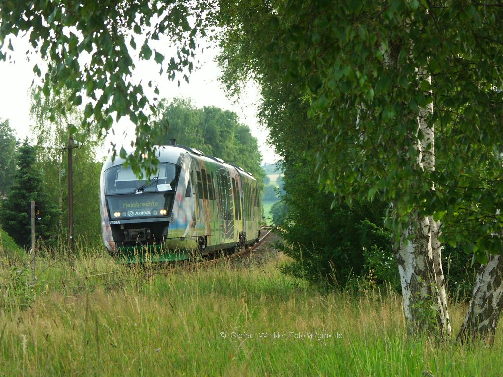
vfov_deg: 11.7
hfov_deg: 15.5
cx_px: 252
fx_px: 1845
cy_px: 188
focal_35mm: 127
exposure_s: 1/500
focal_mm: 32.34
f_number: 4.5
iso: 200
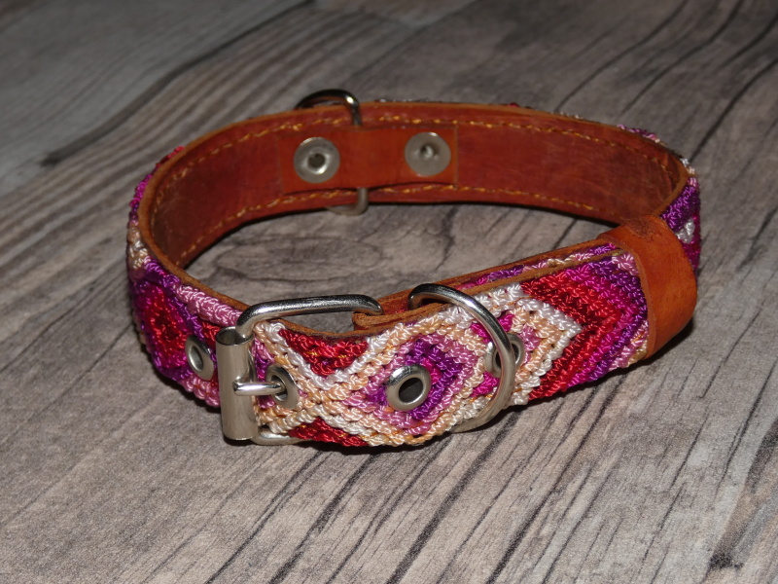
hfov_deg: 30.7
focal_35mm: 63
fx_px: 1416
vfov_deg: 23.3
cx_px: 389
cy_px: 292
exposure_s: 1/60
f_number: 4.2
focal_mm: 11.3
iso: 80
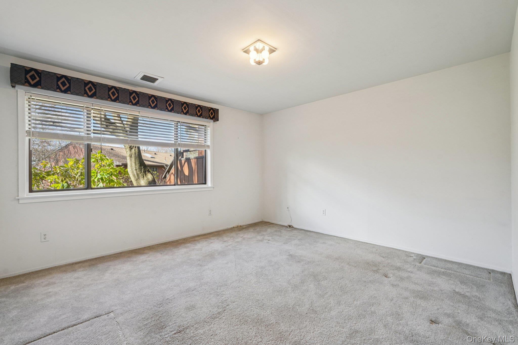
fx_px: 230
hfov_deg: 96.7
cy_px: 172
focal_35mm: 16
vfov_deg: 73.7
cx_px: 259
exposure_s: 1/30
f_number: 8
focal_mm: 16
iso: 250
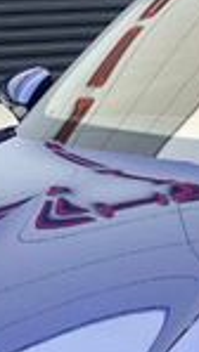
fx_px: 1227
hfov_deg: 9.2
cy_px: 378
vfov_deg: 16.0
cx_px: 194
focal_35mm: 131
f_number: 1.8
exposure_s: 1/175
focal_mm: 3.99
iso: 20
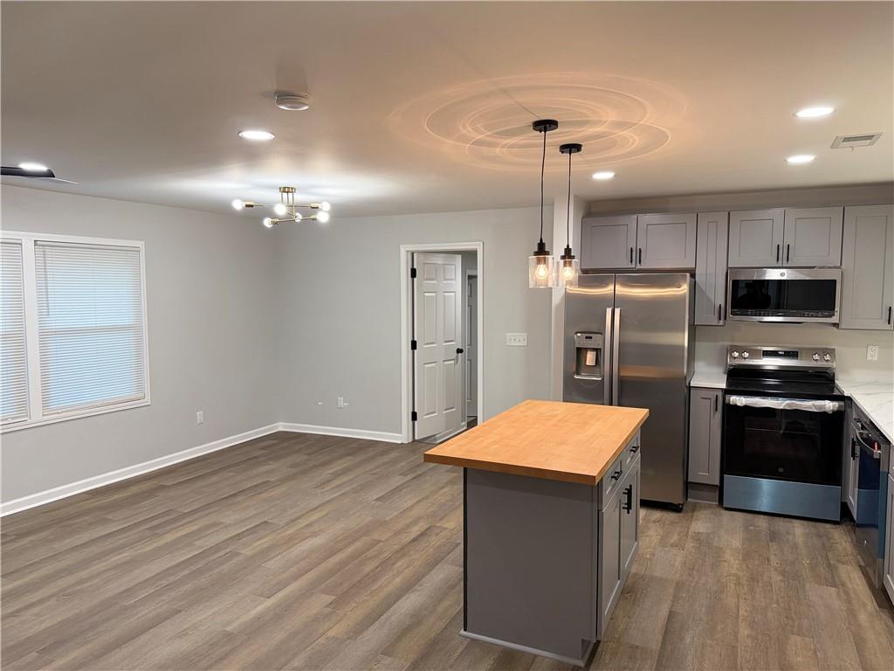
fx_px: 620
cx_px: 447
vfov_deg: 56.8
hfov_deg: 71.6
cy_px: 336
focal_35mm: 24
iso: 200
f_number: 1.78
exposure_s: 1/120
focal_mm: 6.76
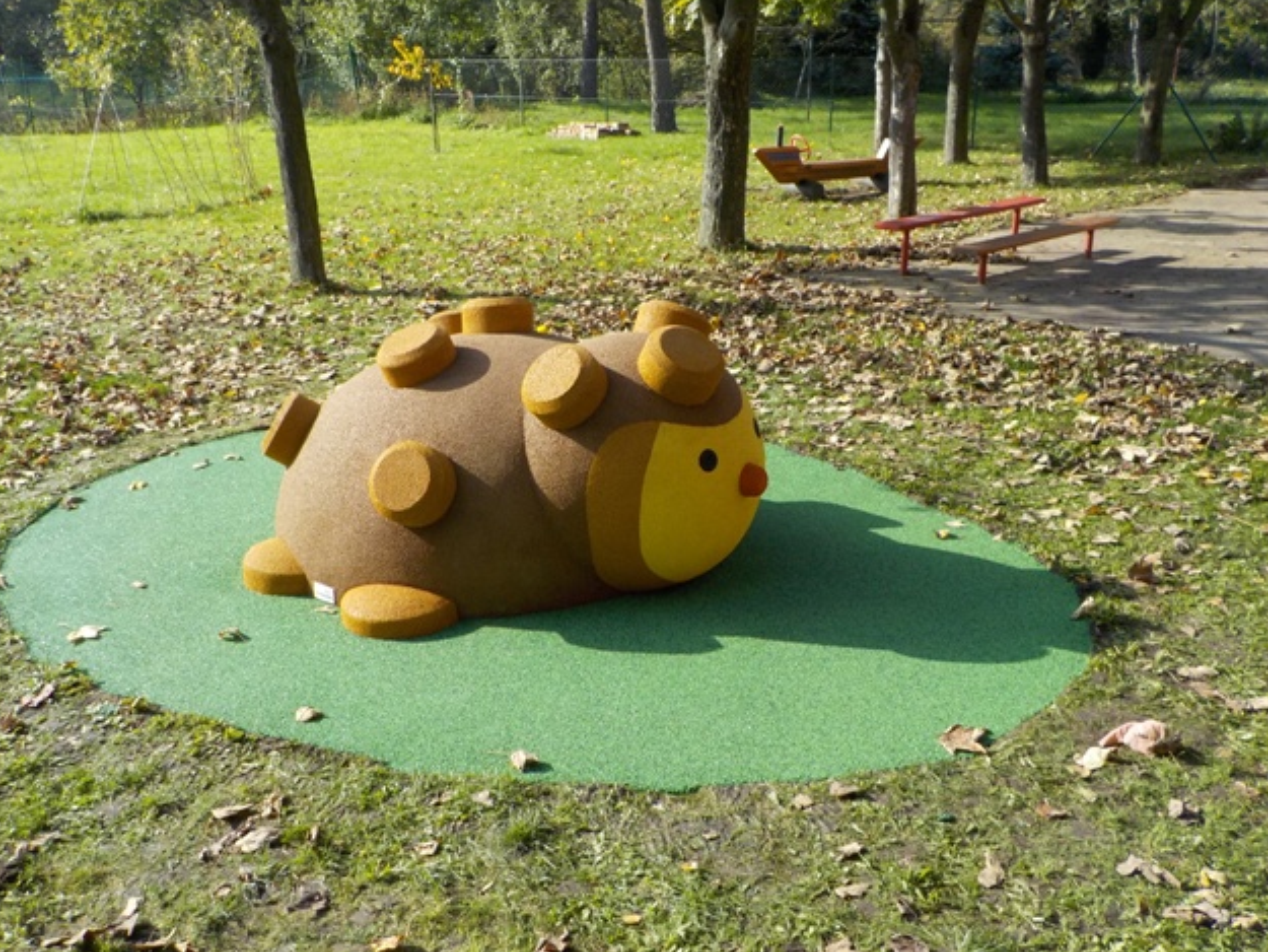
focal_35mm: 32
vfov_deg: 44.2
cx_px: 632
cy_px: 485
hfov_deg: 56.8
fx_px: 1172
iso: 125
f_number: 3.3
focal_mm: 4.1
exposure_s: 1/500
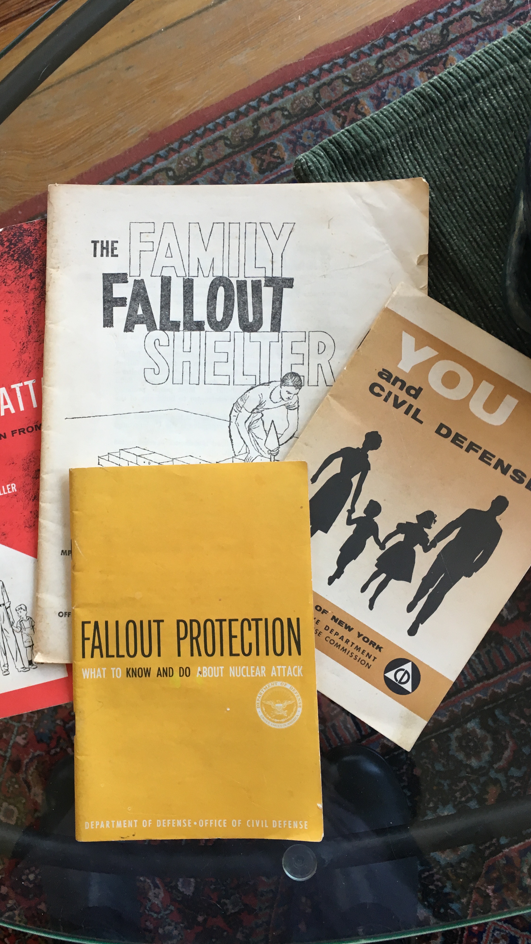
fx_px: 801
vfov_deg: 61.0
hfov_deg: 36.4
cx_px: 194
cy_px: 473
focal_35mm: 32
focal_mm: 4.15
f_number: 2.2
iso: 64
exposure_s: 1/30
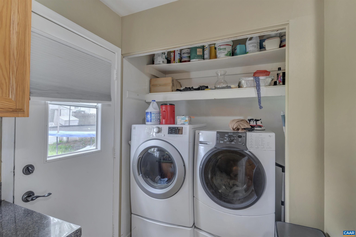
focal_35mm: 18
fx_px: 178
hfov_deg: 90.0
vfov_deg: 67.4
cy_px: 118
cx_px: 178
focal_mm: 12
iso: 100
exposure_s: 1/3.33
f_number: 8
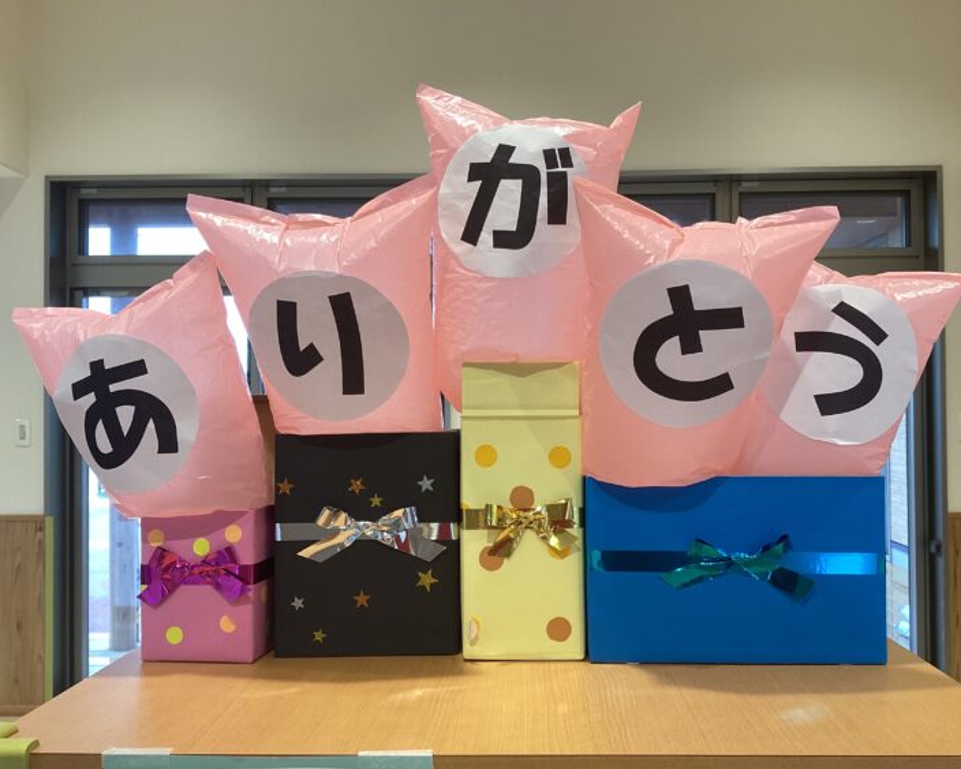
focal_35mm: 33
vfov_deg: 44.5
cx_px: 508
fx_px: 938
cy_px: 387
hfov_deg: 54.2
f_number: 2.4
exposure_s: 1/50
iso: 50
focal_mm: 3.3
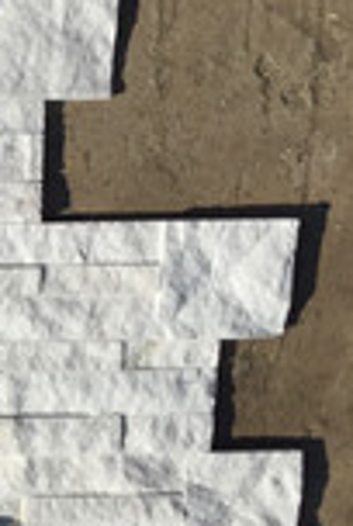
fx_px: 1449
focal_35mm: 99
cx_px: -405
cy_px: 479
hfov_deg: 12.0
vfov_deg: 20.1
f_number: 2.2
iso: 32
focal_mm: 4.15
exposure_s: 1/4950
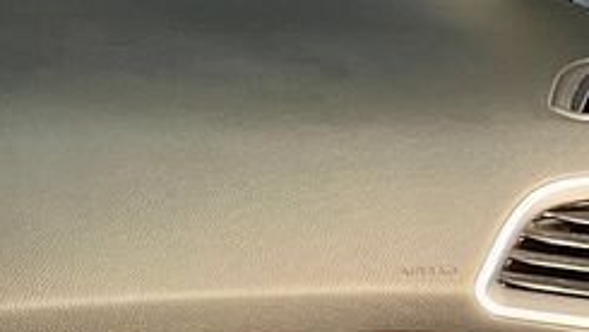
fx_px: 2172
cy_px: 368
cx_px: -526
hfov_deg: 13.6
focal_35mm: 139
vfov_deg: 8.7
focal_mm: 5.7
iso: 400
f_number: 1.5
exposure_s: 1/54
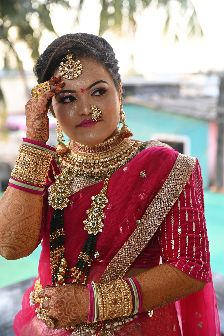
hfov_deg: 27.0
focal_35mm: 50
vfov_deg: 39.6
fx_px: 467
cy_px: 168
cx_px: 112
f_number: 2.8
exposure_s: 1/160
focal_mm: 50
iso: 320
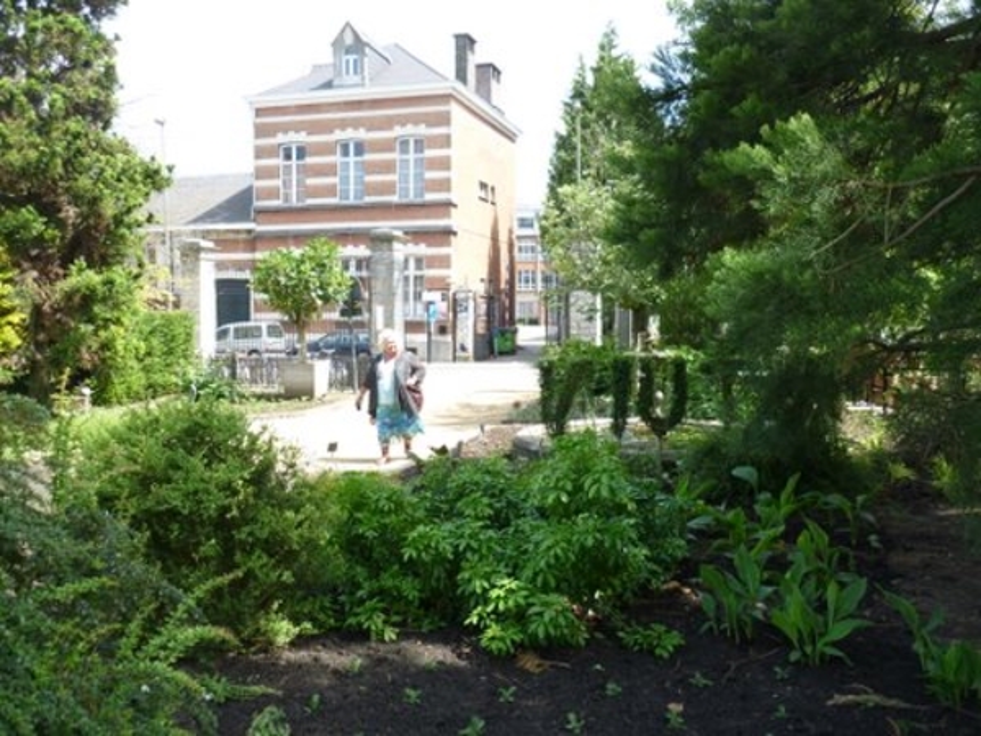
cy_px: 368
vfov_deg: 45.4
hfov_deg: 58.4
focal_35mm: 31
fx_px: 879
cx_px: 490
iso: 80
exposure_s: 1/250
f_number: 2.8
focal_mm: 5.5
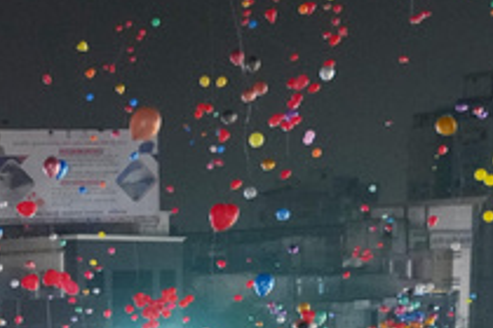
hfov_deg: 23.5
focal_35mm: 78
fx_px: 1068
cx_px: -113
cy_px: 446
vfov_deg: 16.4
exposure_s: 1/60
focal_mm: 16
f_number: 2.8
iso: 4000
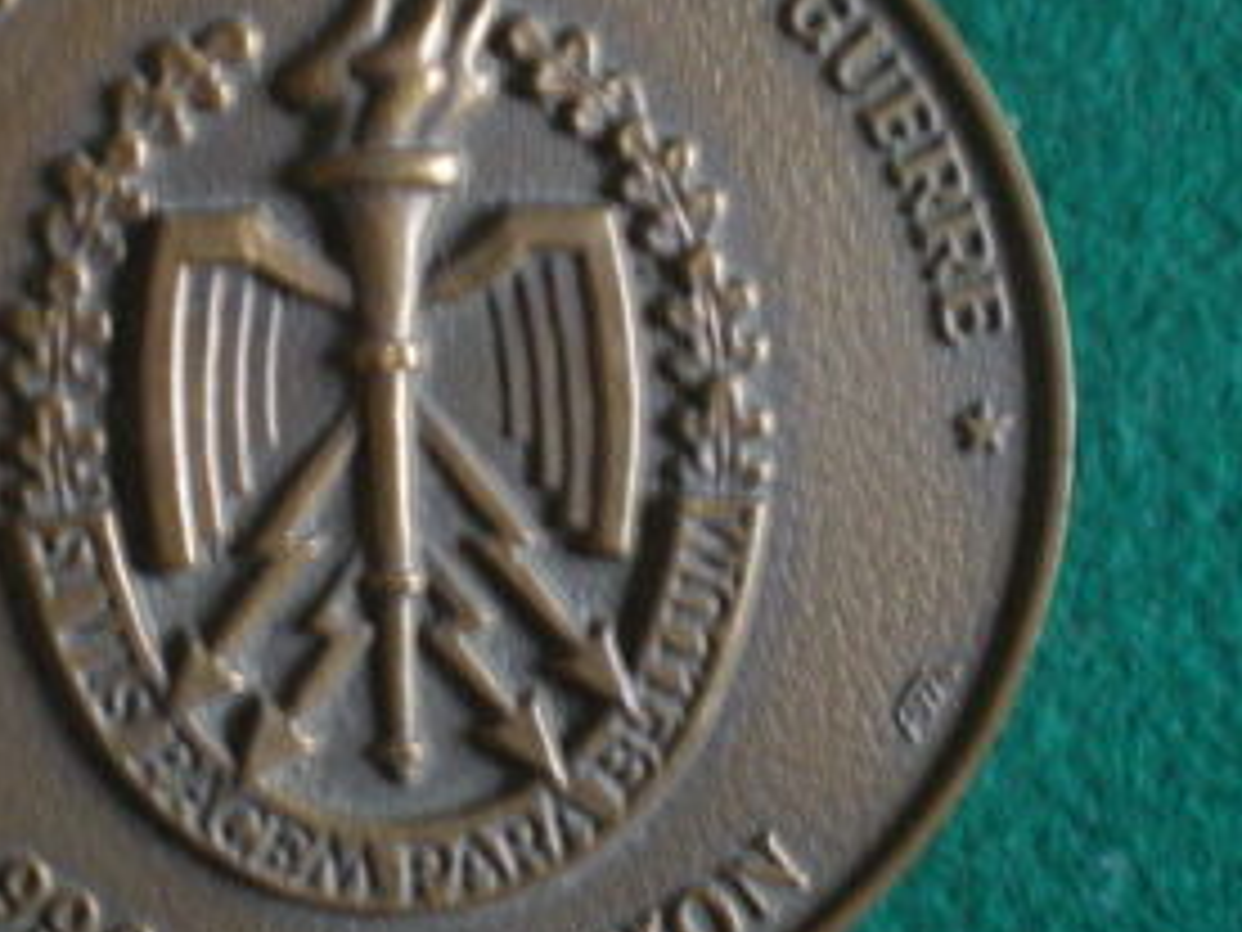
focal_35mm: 66
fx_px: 2368
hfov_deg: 29.0
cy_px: 365
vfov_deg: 22.2
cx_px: 315
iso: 400
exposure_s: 1/4
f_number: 3.1
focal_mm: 6.3
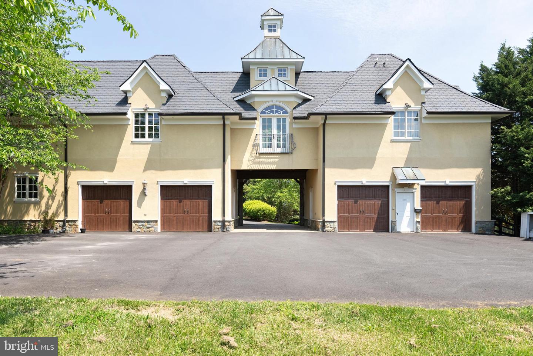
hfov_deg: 72.6
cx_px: 266
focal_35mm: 24
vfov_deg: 52.2
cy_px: 178
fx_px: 363
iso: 200
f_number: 8
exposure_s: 1/250
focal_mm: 24.5
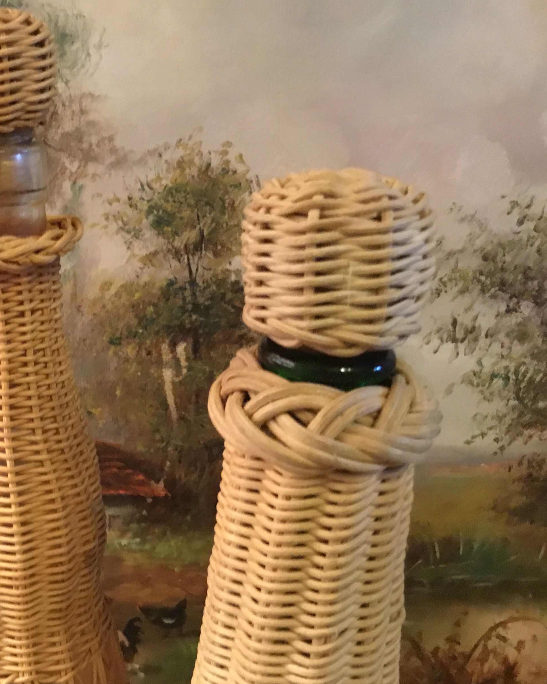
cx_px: 102
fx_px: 830
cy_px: 346
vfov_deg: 44.8
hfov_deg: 35.2
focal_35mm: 41
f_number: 2.4
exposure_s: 1/17
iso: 400
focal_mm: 3.3
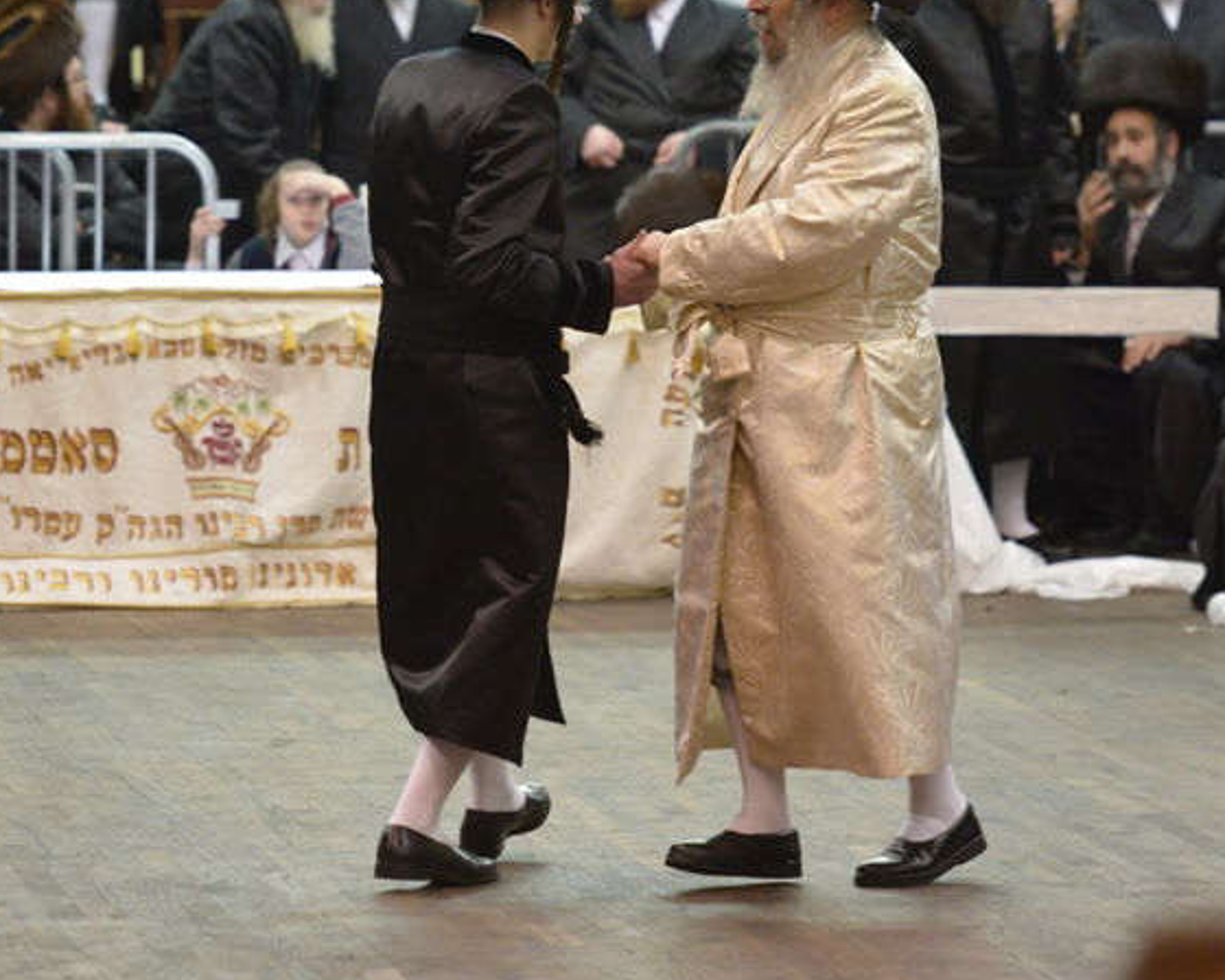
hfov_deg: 7.8
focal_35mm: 249
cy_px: 299
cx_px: 812
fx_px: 9028
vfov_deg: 6.2
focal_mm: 145
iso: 3200
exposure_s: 1/250
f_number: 3.5
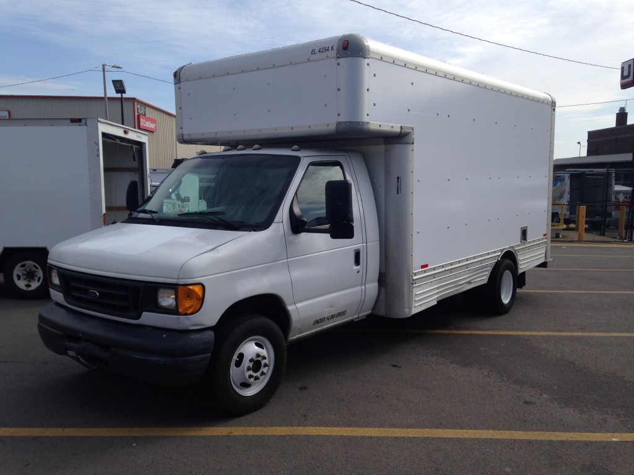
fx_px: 604
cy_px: 238
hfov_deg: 55.4
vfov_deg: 42.9
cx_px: 317
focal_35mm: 33
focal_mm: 4.12
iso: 50
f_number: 2.4
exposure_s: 1/1642
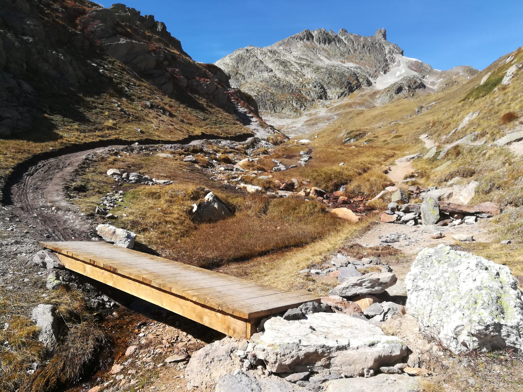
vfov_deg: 53.1
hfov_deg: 67.3
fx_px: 393
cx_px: 262
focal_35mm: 26
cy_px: 196
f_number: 2.2
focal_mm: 3.83
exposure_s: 1/733
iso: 50
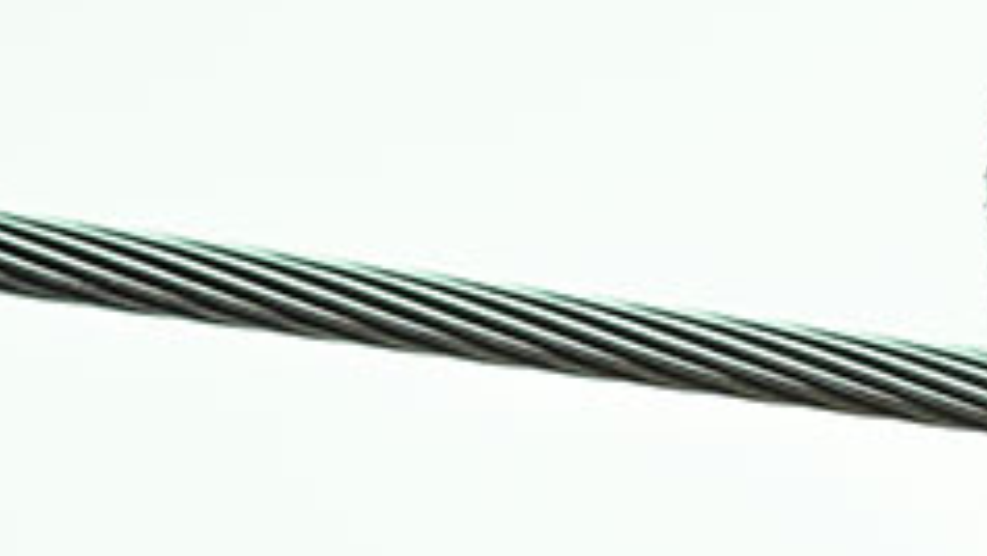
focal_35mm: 2641
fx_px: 69134
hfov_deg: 0.8
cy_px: 371
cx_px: 655
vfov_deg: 0.5
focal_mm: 1200
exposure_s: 1/1250
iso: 720
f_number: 13
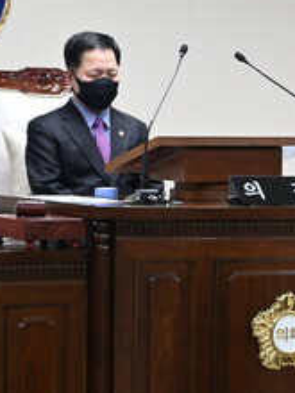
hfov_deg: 7.9
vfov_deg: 10.8
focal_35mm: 183
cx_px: 467
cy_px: 260
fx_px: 2079
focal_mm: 70
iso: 1250
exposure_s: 1/80
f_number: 4.5
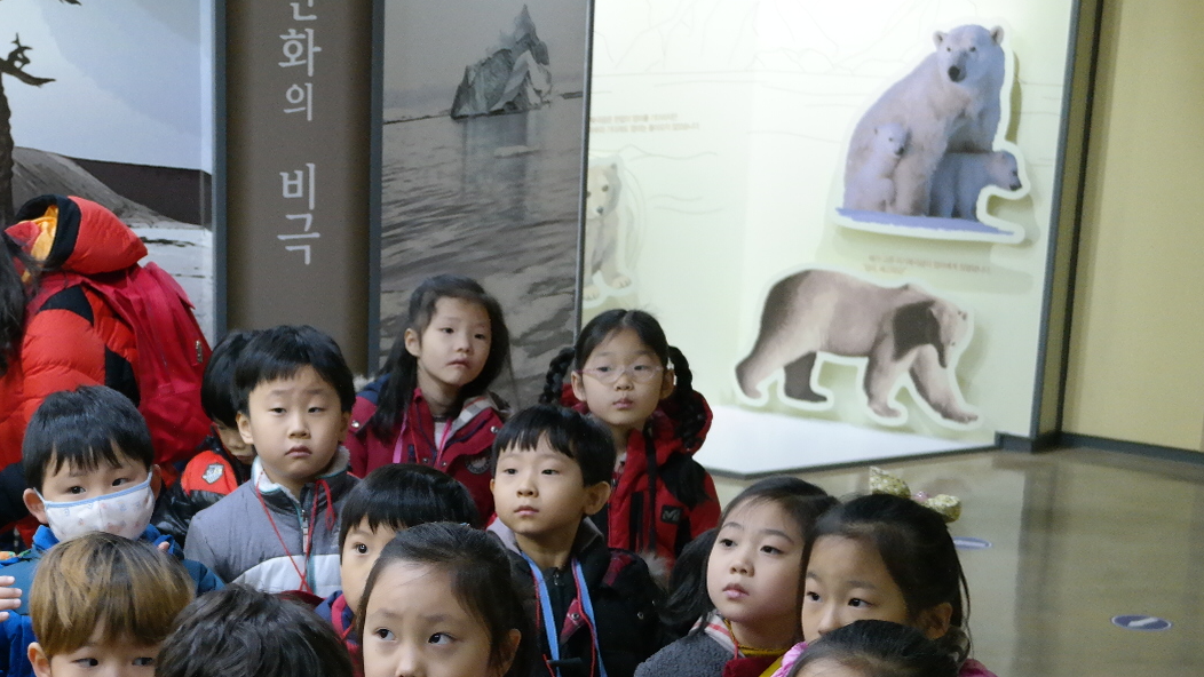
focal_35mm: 74
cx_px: 222
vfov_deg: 16.1
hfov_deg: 27.9
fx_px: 2363
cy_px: 632
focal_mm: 28
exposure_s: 1/50
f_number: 4
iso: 1600
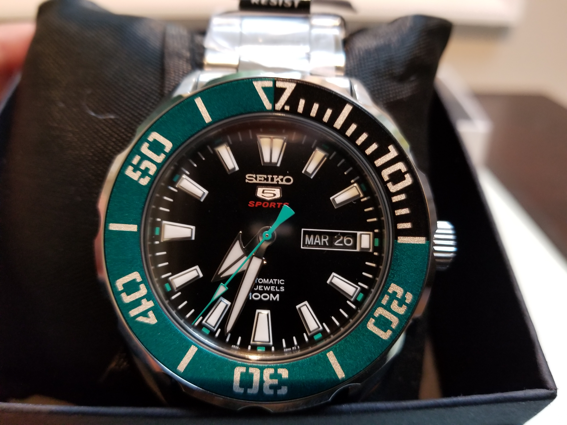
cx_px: 284
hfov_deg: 67.3
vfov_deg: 53.1
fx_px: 426
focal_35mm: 26
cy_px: 212
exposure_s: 1/17
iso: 250
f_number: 1.7
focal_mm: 4.25
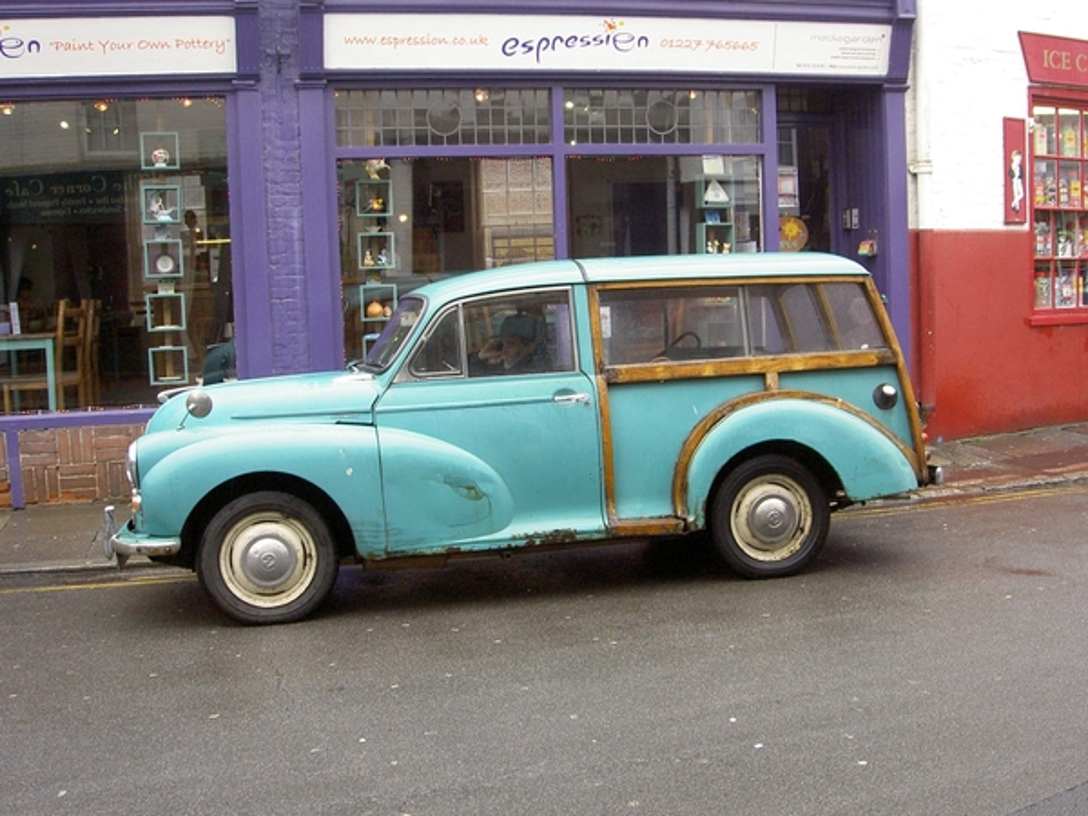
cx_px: 544
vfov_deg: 36.8
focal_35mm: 39
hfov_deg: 47.9
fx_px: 1226
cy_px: 408
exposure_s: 1/100
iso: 200
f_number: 4.7
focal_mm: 8
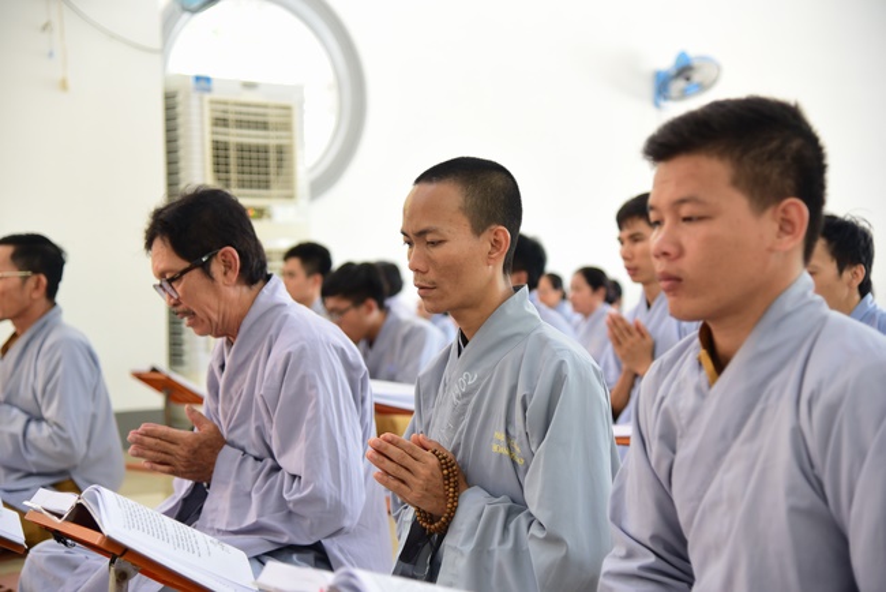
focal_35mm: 66
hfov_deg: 30.5
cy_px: 296
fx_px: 1625
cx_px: 443
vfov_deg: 20.6
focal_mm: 66
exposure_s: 1/50
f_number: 4
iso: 800
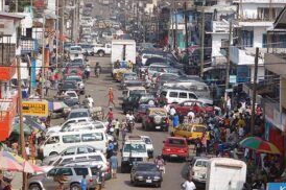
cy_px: 98
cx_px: 146
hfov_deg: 6.5
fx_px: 2499
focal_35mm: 315
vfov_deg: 4.4
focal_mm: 120
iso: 200
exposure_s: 1/1250
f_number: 5
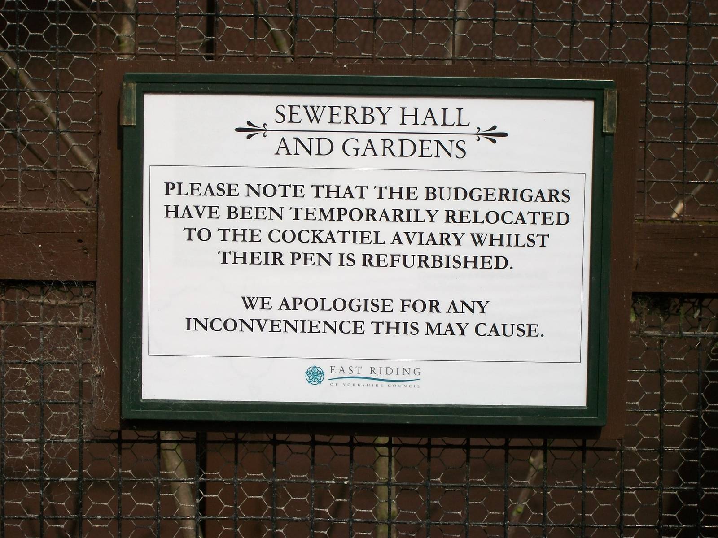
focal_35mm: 96
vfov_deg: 15.4
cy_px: 269
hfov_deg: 20.4
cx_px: 359
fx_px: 1991
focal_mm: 17.1
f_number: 5.2
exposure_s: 1/640
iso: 80
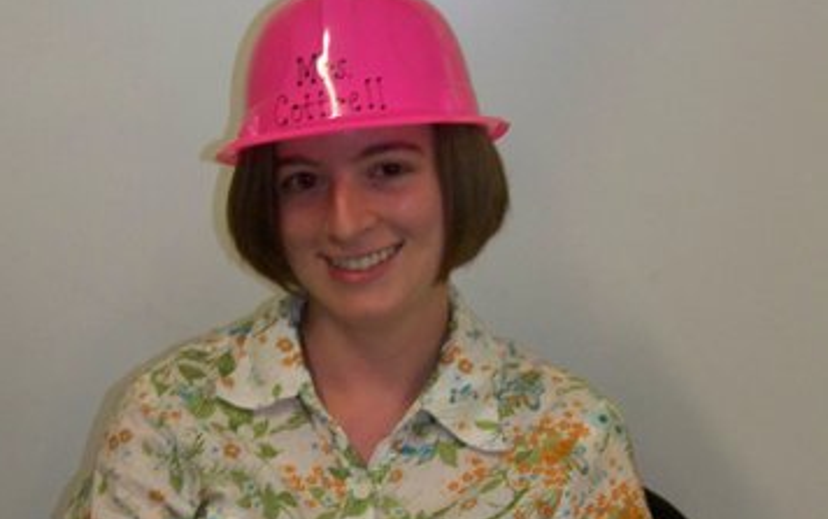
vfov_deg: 13.1
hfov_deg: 20.8
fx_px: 2258
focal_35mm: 100
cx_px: 412
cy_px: 247
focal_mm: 11.7
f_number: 3.2
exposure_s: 1/30
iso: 200
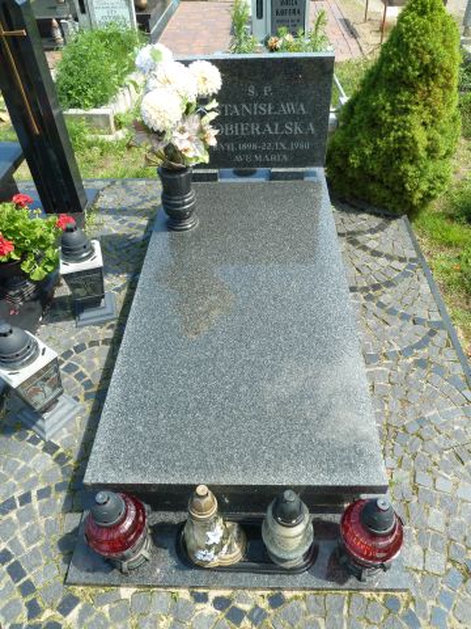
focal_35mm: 25
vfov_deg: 69.4
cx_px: 236
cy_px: 314
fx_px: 454
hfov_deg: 54.9
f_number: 4
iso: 80
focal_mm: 4.1
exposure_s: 1/160
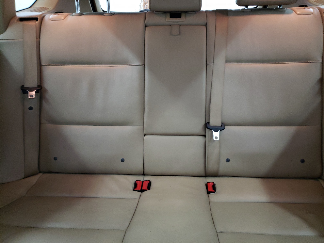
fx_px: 243
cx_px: 162
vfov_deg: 53.1
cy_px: 122
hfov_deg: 67.3
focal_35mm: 26
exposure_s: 1/30
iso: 286
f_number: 1.5
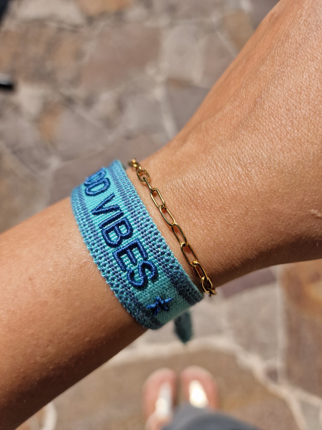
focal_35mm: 23
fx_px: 285
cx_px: 161
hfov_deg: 58.9
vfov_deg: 73.9
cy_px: 215
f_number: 1.8
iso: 50
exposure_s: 1/1744
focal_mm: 6.4
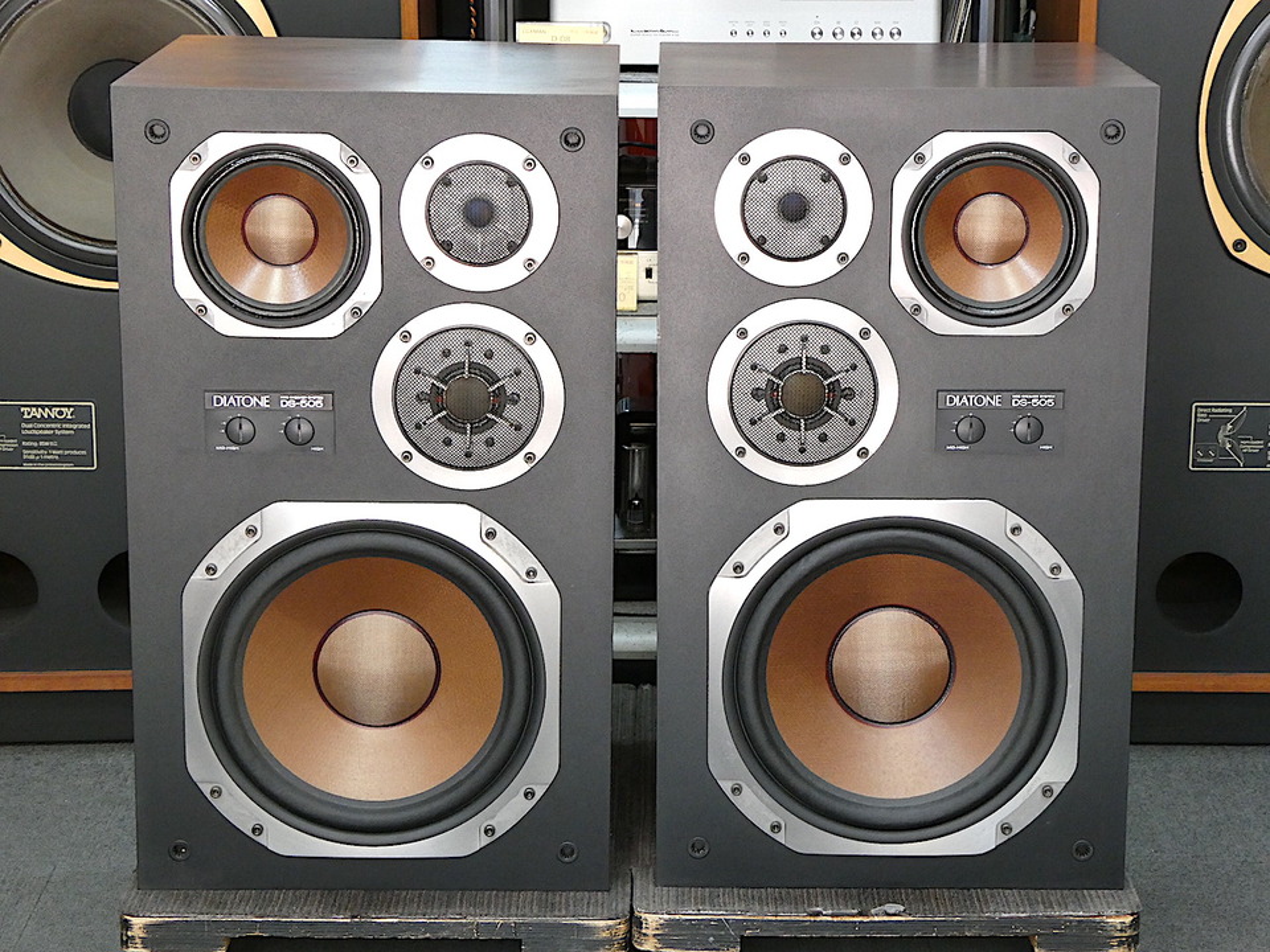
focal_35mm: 70
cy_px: 476
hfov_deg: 27.8
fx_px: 2568
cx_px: 635
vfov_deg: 21.0
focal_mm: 12.5
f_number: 6.3
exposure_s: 1/13
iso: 400
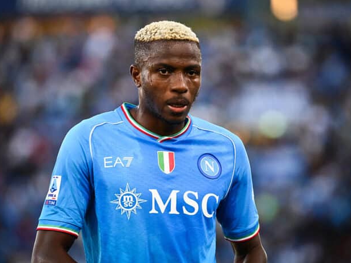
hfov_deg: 6.5
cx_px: 183
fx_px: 3094
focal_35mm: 305
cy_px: 131
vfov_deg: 4.9
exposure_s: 1/1250
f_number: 4
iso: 2000
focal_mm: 280
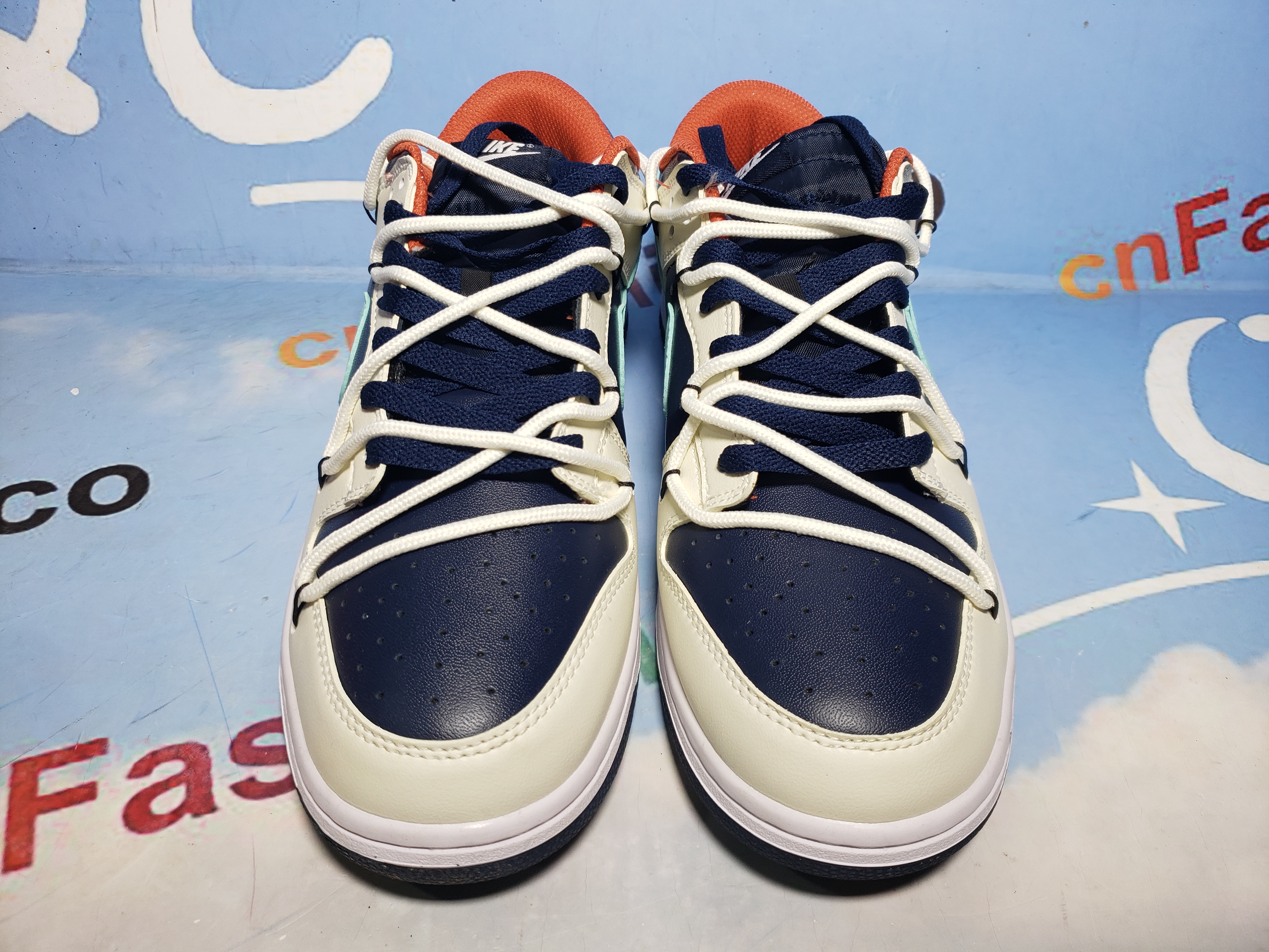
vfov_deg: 53.1
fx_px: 953
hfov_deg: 67.3
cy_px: 476
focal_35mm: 26
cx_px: 634
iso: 50
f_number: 1.5
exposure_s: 1/333
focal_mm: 4.3
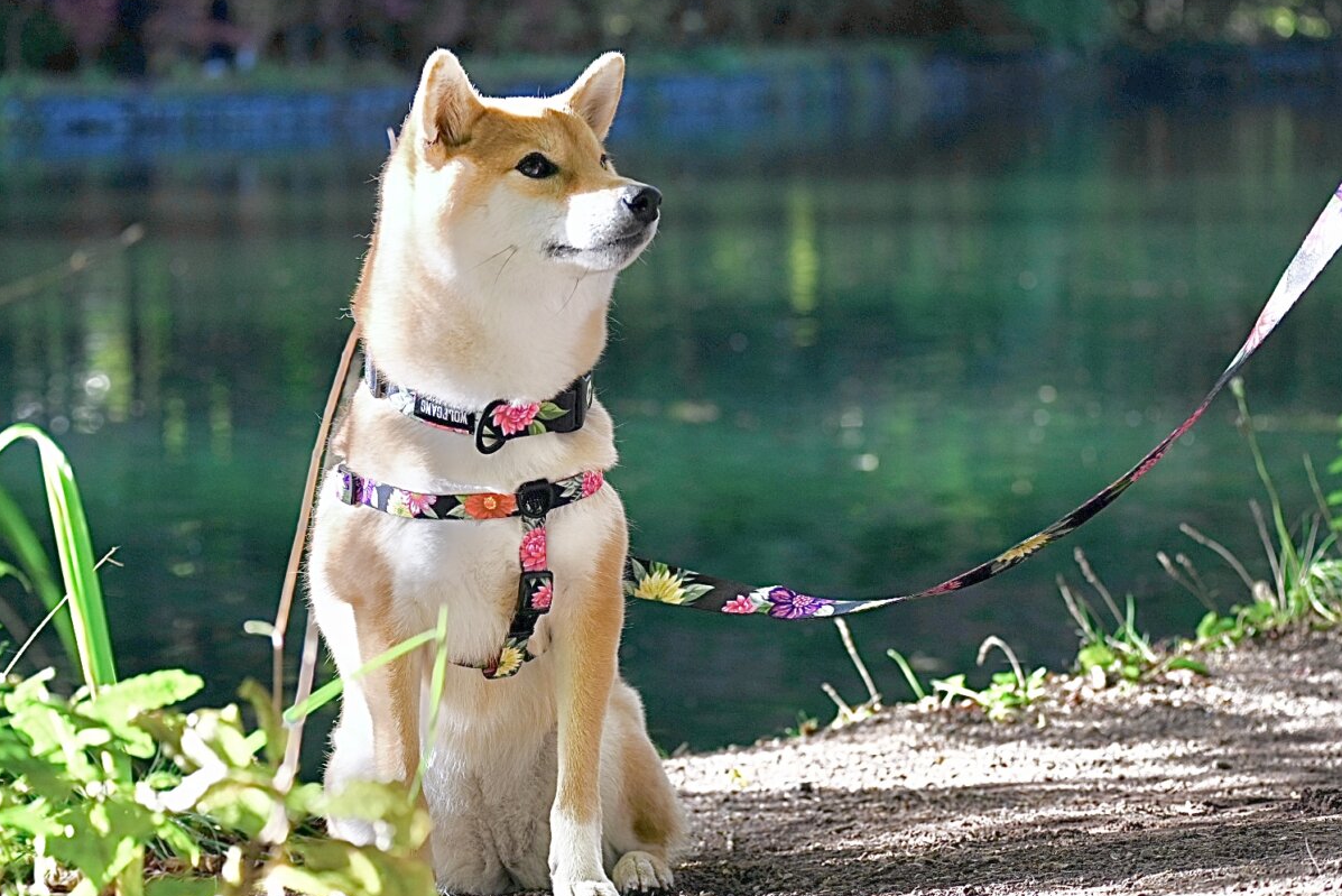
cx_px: 692
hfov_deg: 17.9
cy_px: 456
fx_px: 4251
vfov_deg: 12.0
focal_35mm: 114
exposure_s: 1/250
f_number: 4.8
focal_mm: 70
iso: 360
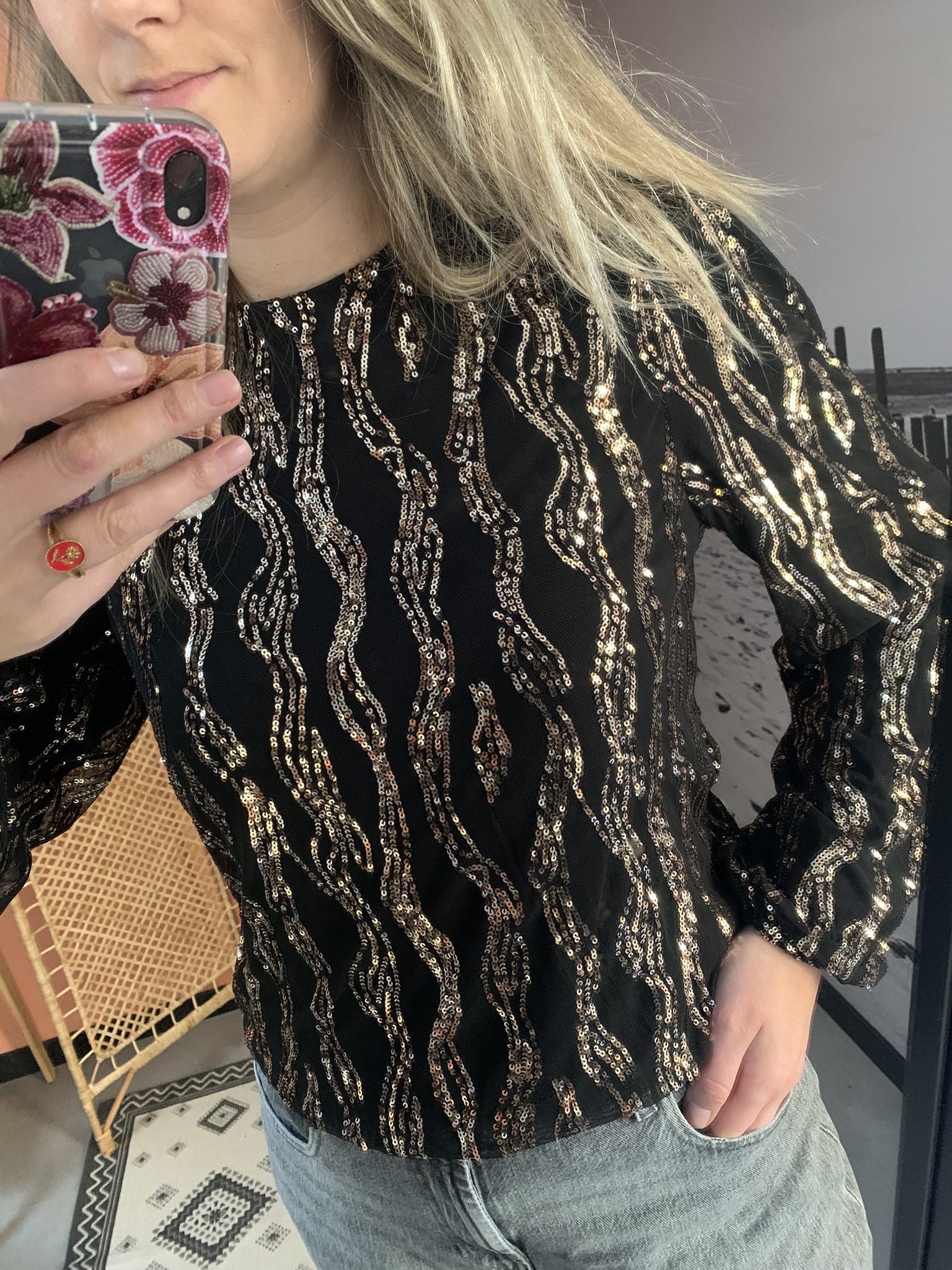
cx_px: 476
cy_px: 635
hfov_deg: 53.1
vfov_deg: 67.3
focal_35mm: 26
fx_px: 953
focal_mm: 4.25
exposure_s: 1/30
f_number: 1.8
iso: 500
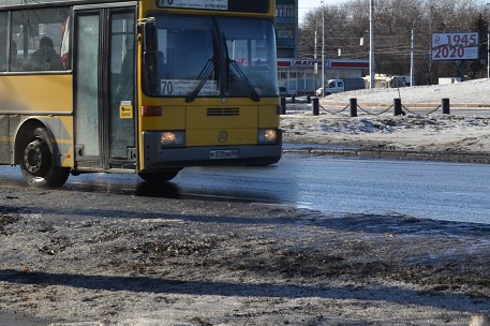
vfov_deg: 13.0
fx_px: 1428
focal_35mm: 105
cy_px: 85
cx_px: 191
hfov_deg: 19.4
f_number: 7.1
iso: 100
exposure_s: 1/200
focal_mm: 32
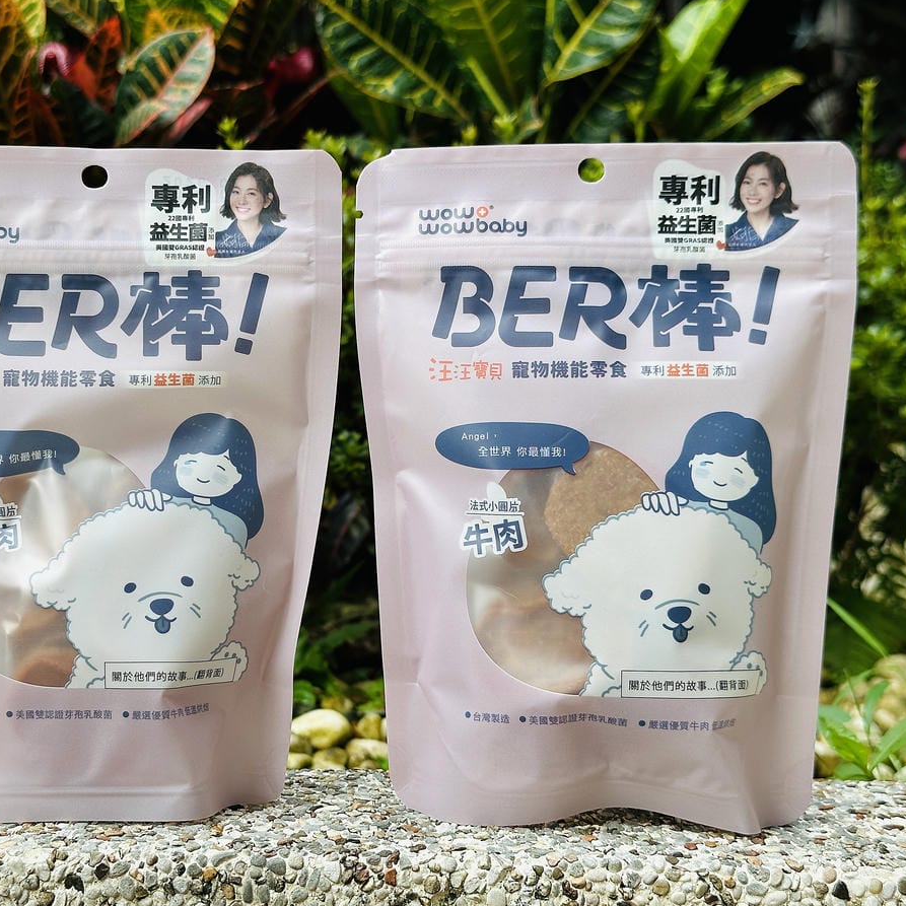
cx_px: 340
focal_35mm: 57
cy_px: 454
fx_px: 1688
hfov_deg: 29.9
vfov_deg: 30.0
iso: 50
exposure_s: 1/132
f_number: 1.78
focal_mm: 6.86
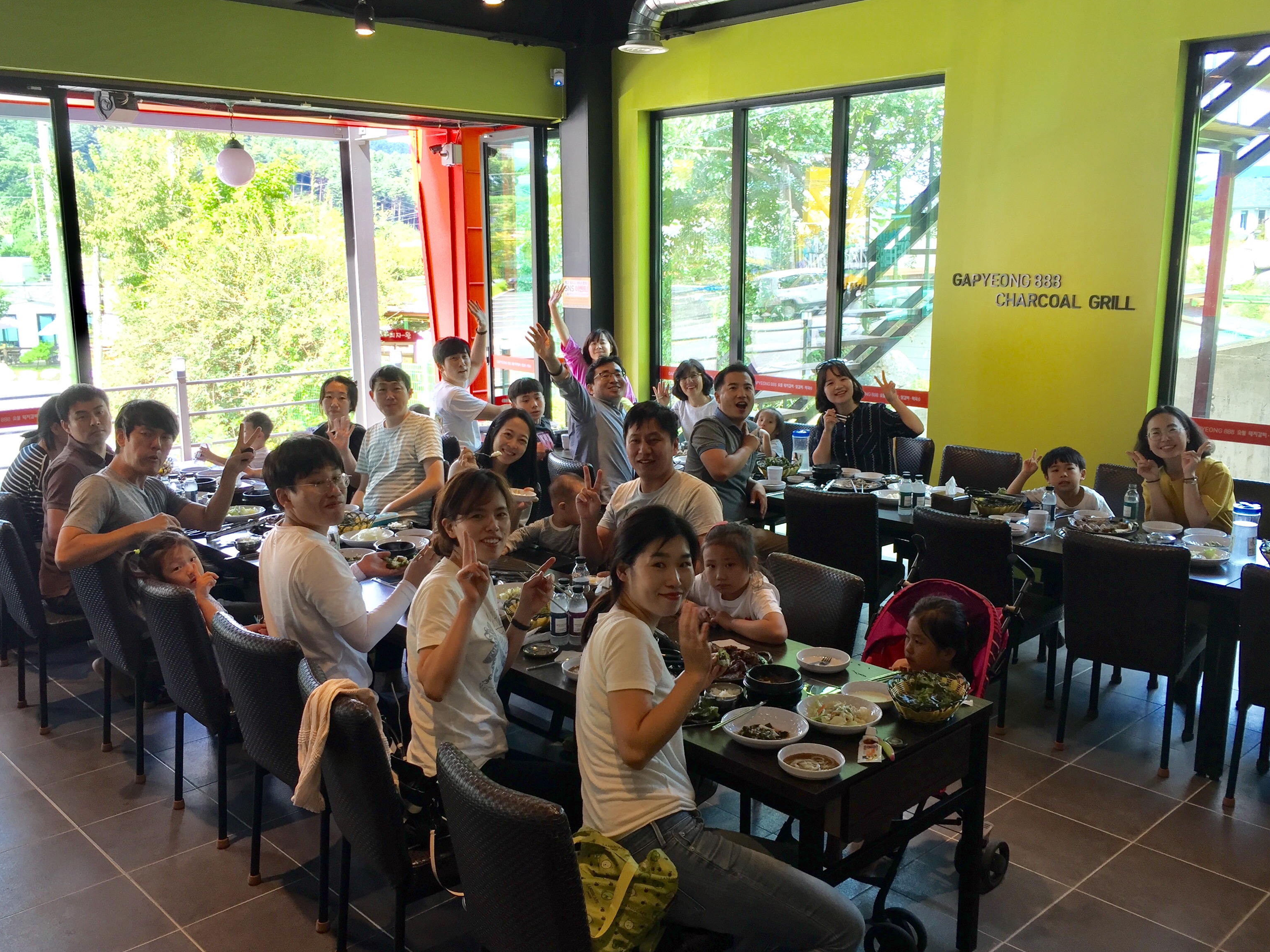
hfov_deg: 58.3
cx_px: 621
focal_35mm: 31
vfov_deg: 45.4
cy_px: 504
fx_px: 1137
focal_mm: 4.15
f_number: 2.2
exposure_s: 1/60
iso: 32
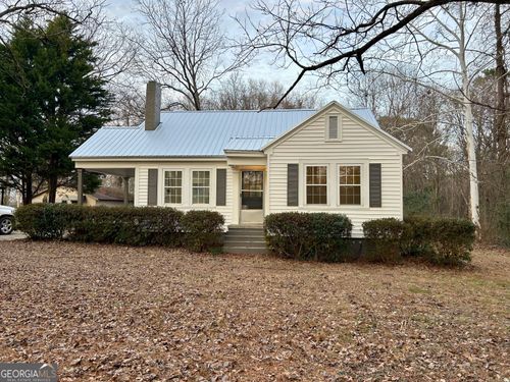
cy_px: 191
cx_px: 255
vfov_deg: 53.1
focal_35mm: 26
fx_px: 383
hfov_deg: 67.3
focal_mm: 5.7
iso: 50
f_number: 1.5
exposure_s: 1/320
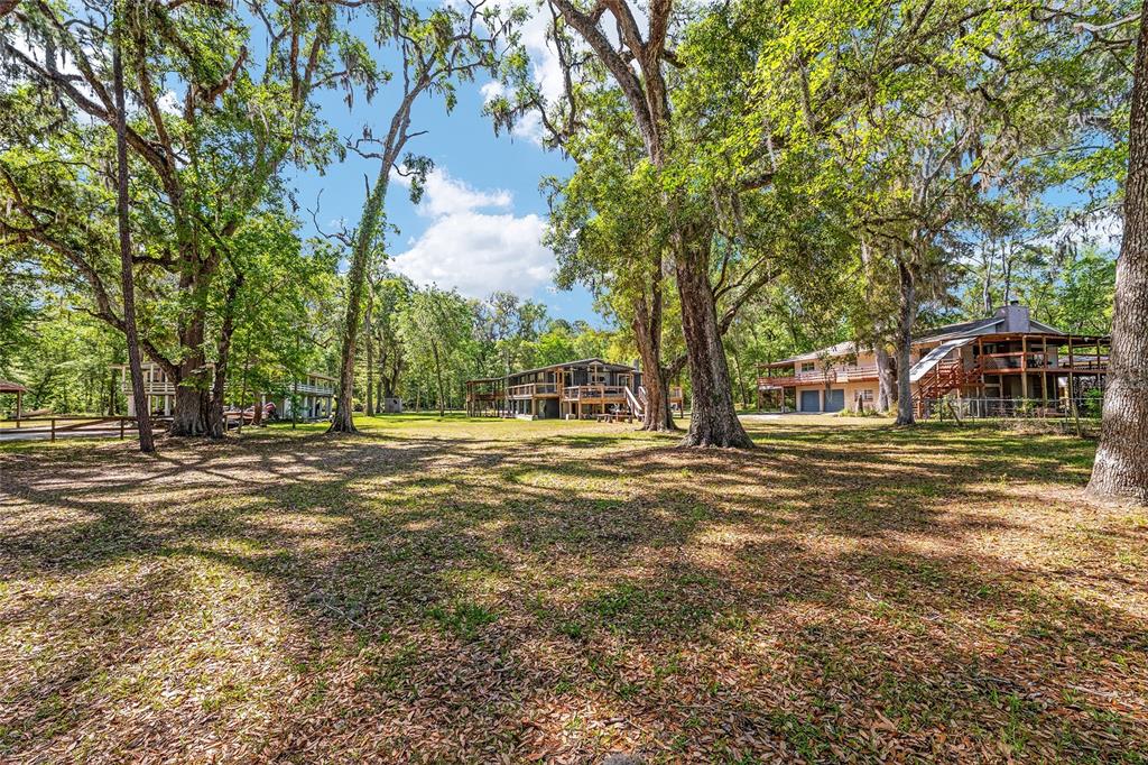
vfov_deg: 81.2
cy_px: 382
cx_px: 574
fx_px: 446
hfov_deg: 104.3
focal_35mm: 14
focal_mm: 14
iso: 400
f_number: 7.1
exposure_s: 1/200
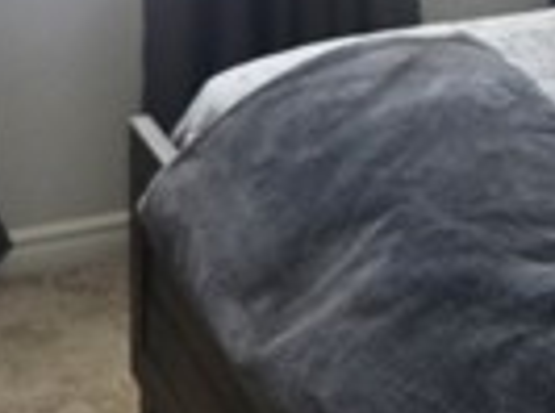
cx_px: 709
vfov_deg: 12.7
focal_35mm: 111
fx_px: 1775
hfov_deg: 16.8
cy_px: -171
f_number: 1.8
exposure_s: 1/180
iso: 80
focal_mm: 5.4
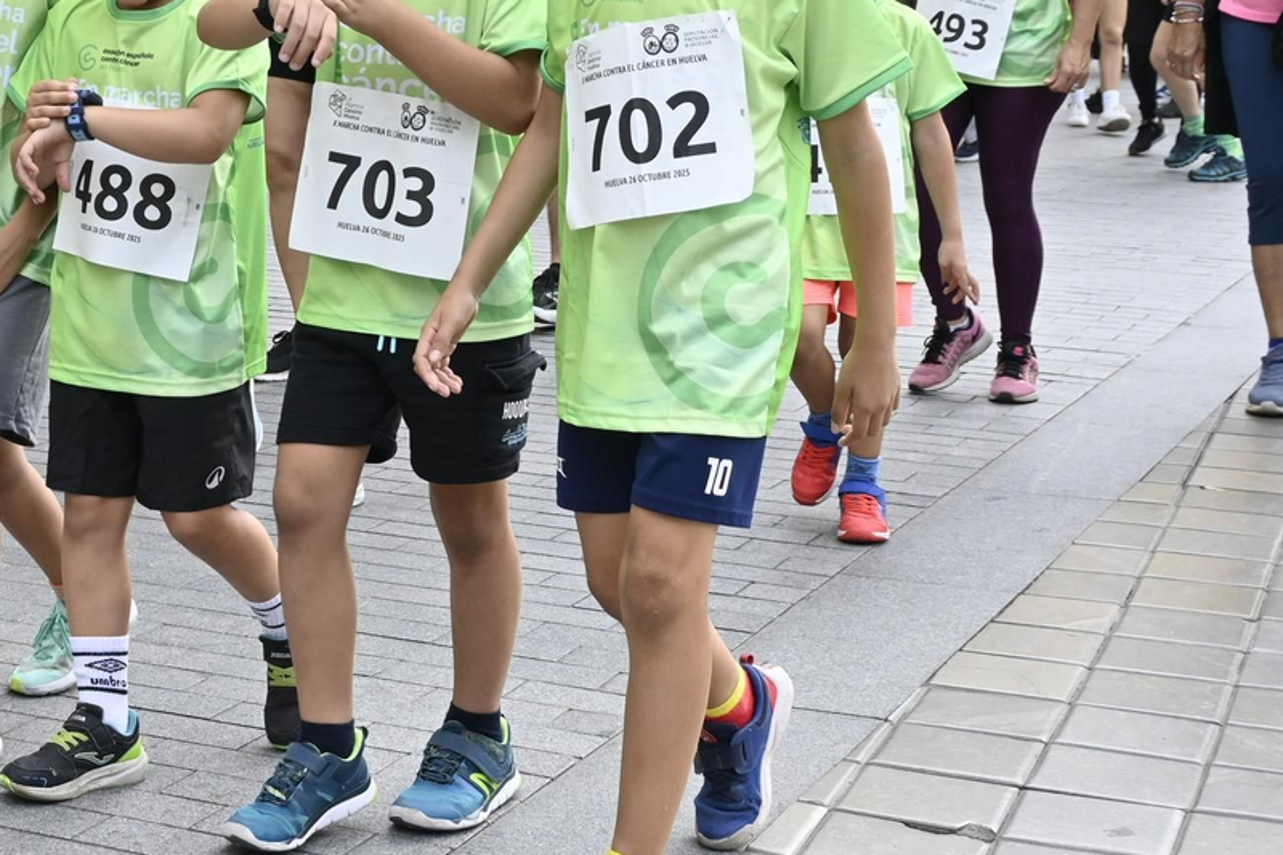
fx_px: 2672
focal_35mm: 75
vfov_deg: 18.1
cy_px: 321
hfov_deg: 26.5
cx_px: 241
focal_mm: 25
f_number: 5
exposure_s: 1/1250
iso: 640
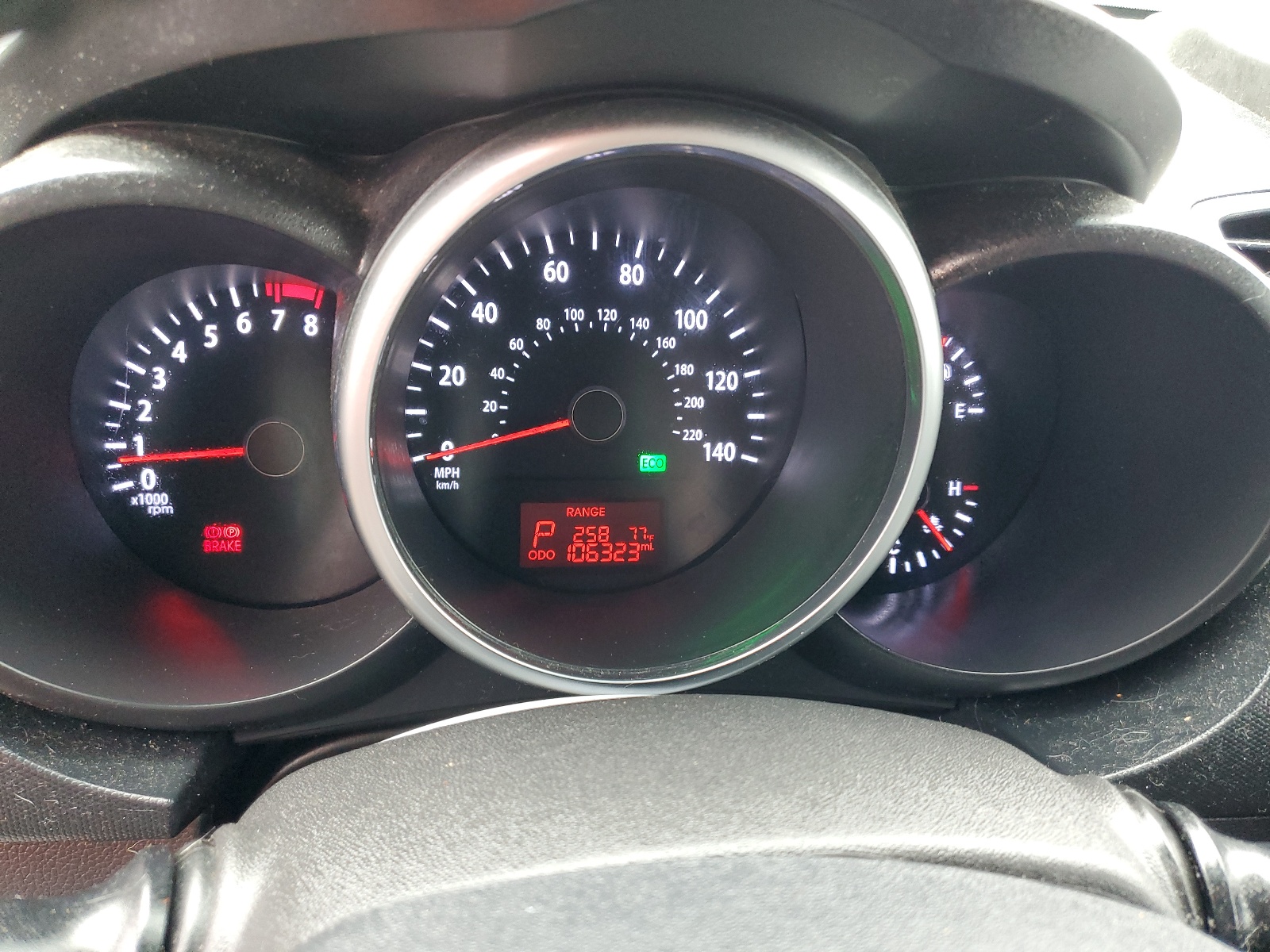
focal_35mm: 26
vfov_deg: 53.1
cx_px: 635
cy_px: 476
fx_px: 954
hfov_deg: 67.3
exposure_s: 1/60.2
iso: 152
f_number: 1.5
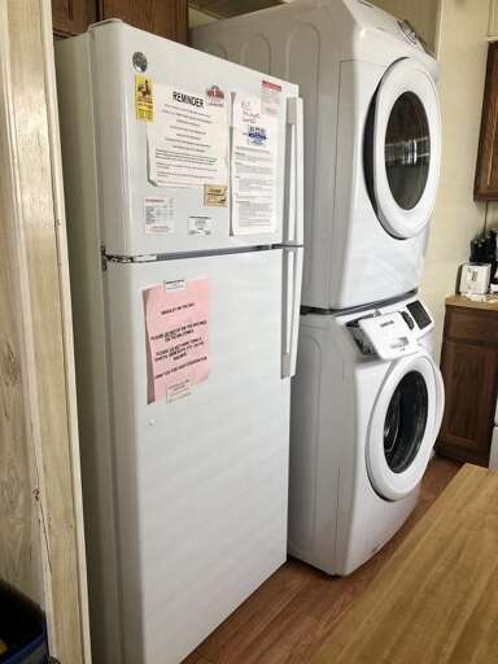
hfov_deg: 49.7
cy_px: 332
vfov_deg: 63.4
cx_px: 249
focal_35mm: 28
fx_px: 537
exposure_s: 1/24
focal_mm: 4
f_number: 1.8
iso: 40
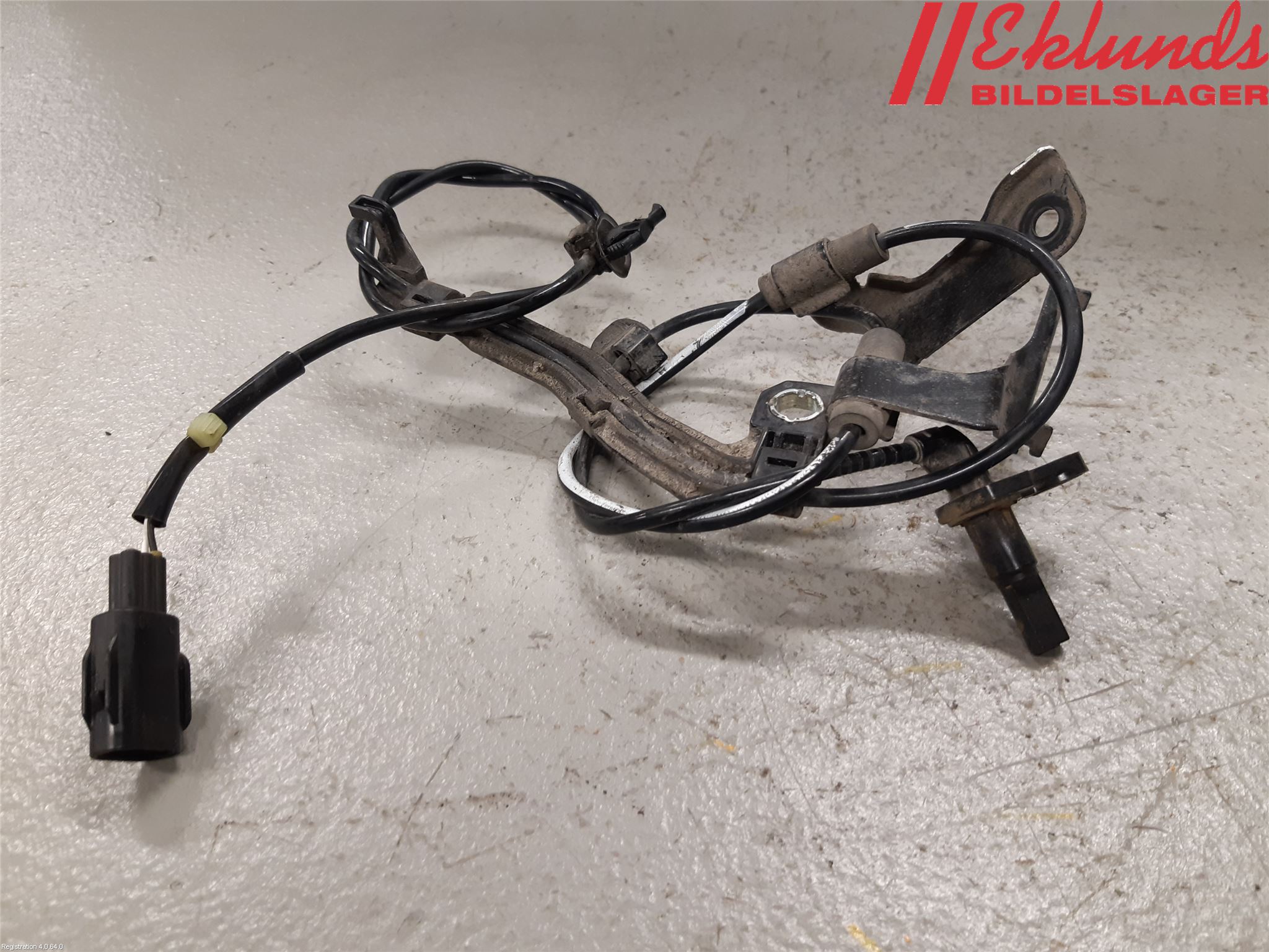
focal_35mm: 26
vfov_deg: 53.1
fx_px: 953
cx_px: 634
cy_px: 476
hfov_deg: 67.3
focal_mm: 3.93
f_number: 1.7
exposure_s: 1/50
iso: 100
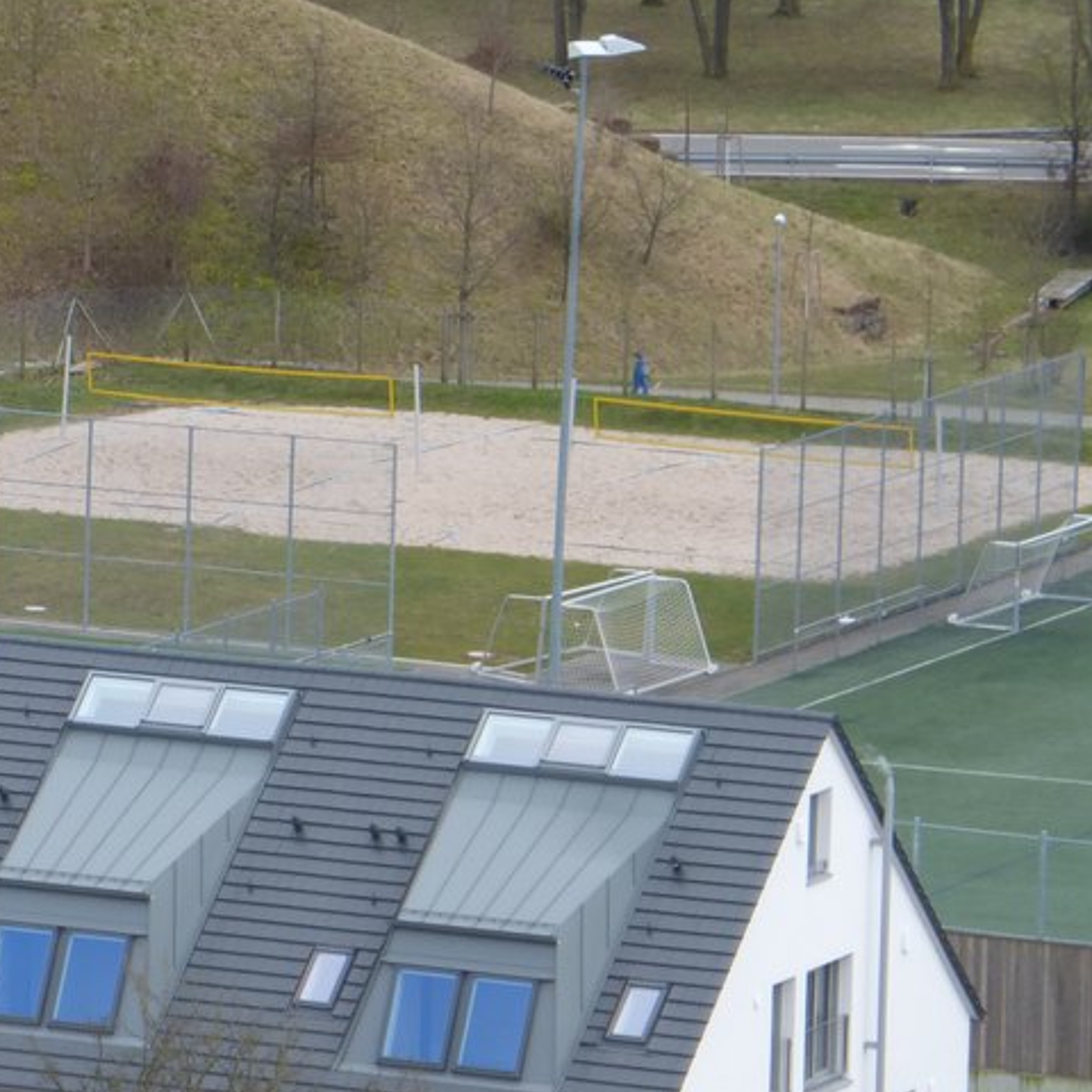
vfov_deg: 4.1
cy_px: 614
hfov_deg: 4.1
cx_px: -41
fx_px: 15168
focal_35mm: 425
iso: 125
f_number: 5.6
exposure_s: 1/80
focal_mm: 41.3
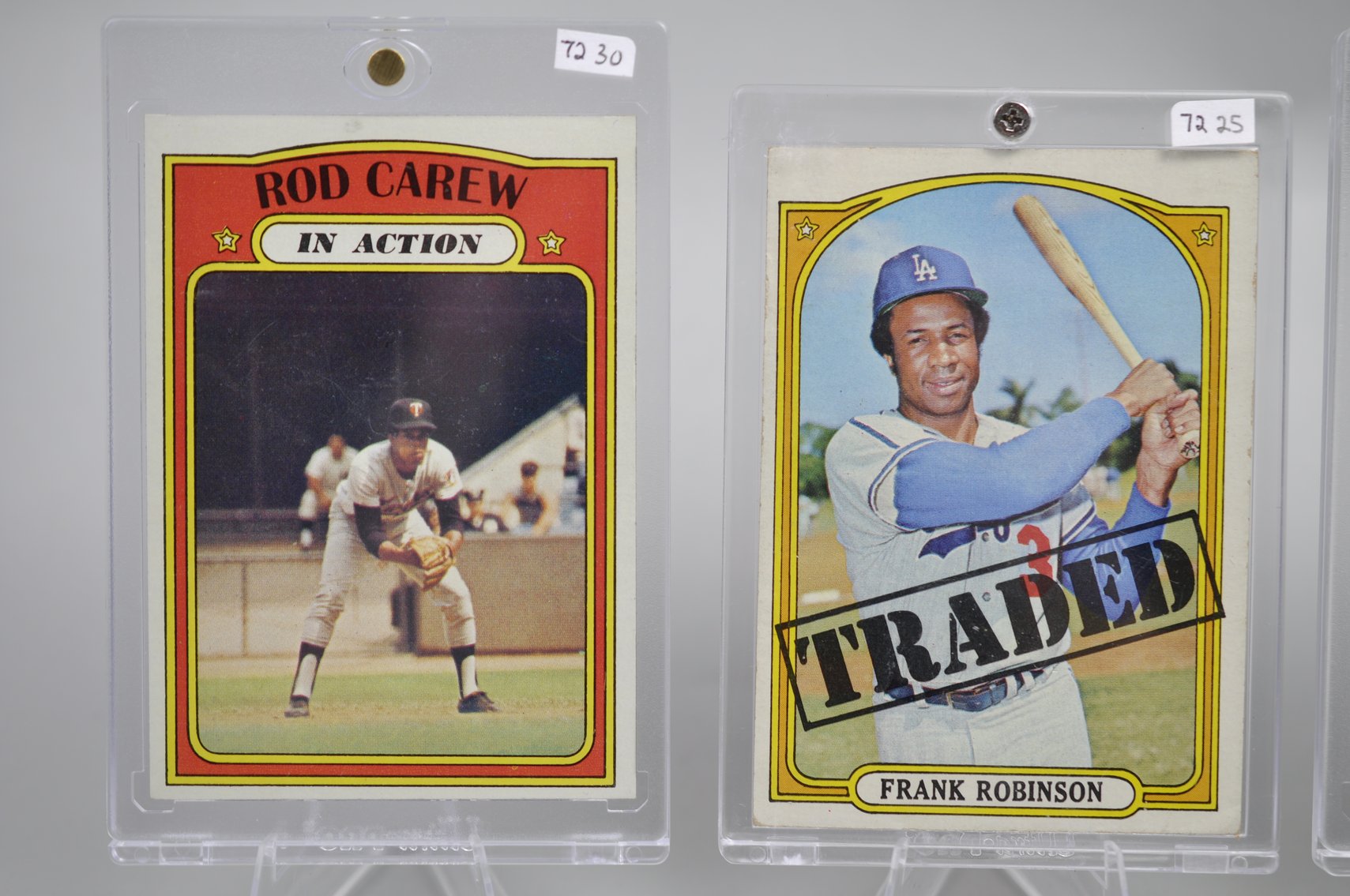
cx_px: 675
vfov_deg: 22.6
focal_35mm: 60
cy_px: 448
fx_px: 2247
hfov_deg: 33.4
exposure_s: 1/60
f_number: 4
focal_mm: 40
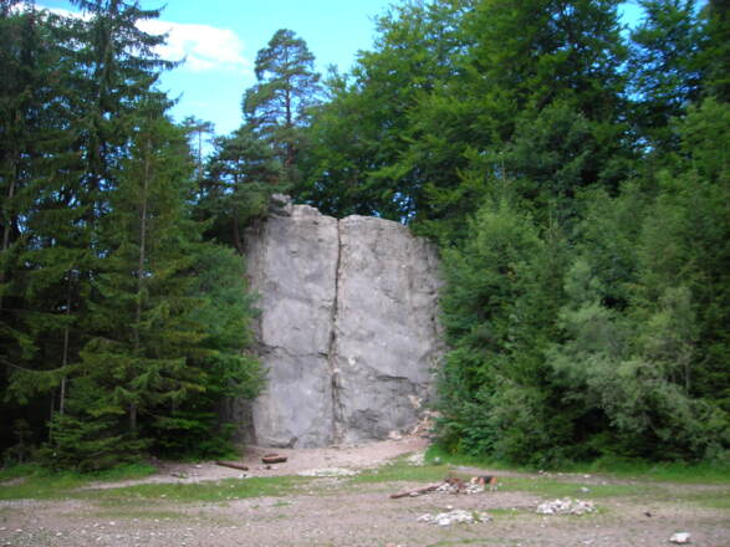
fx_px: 801
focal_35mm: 38
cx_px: 365
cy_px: 274
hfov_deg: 49.0
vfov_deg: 37.7
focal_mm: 6.3
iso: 50
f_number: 3.2
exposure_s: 1/114
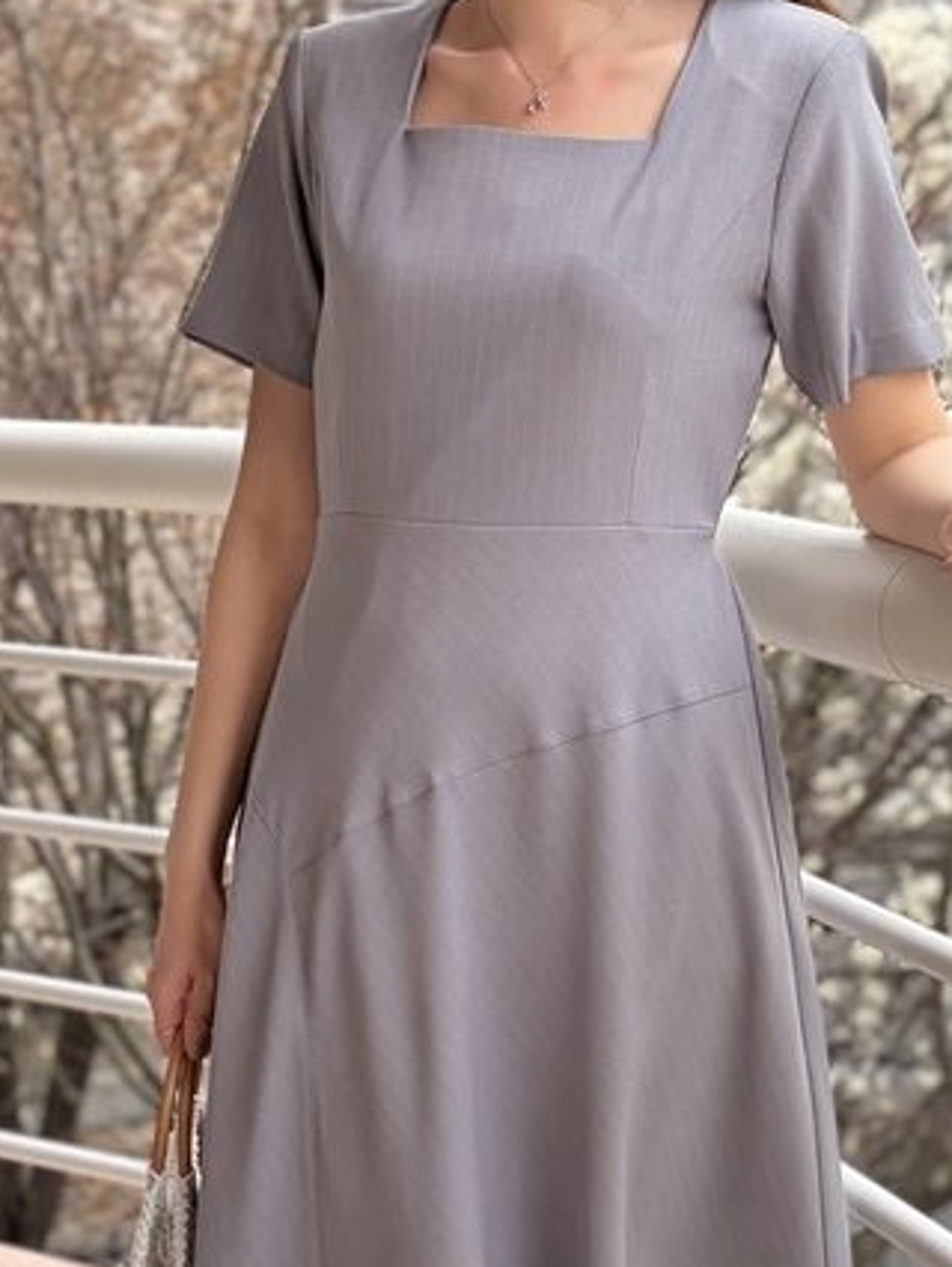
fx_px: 2235
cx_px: 476
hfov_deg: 24.1
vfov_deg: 29.6
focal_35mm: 61
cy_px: 1264
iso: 64
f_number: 1.6
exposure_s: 1/1099
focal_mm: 5.96
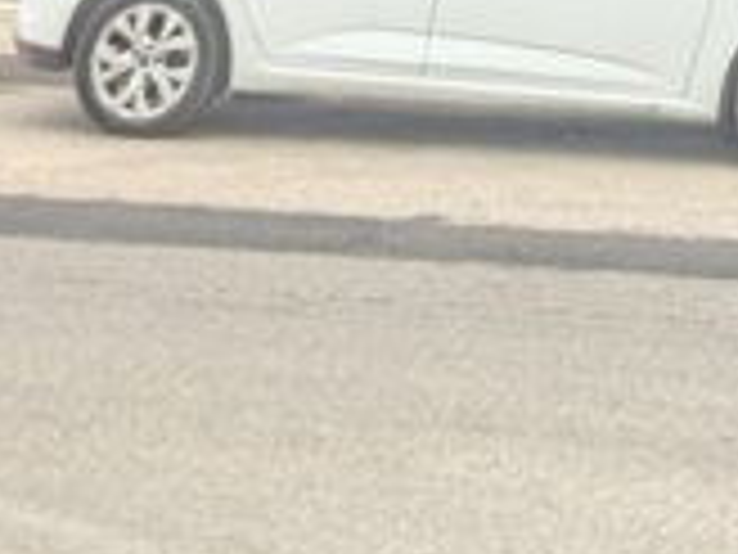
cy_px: 1561
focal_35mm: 150
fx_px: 3198
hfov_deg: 11.6
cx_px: -810
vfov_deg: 8.5
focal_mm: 6.81
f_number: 1.85
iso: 42
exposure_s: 1/43.3
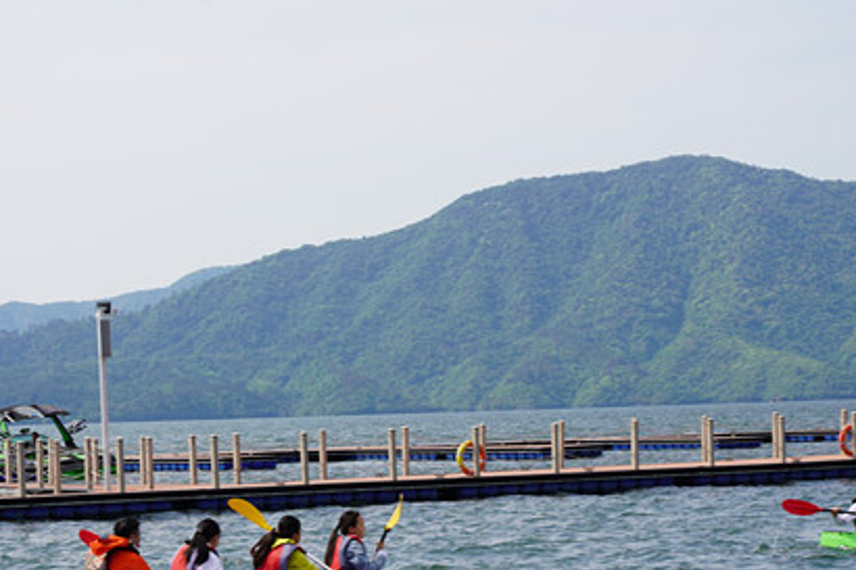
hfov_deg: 16.9
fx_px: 2876
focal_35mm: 121
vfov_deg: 11.3
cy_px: 483
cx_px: 332
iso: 100
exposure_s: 1/160
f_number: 9
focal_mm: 62
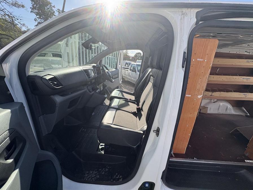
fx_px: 102
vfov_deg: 85.7
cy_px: 95
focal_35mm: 14
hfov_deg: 102.1
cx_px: 126
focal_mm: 2.22
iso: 40
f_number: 2.2
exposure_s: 1/700
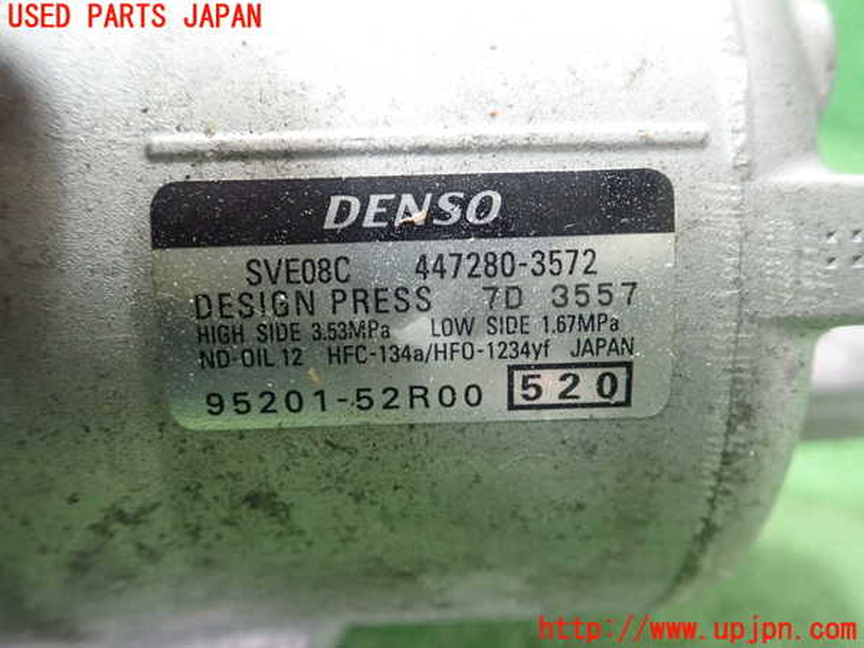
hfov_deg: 60.0
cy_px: 324
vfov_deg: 46.8
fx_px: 749
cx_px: 432
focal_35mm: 30
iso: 800
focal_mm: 5.5
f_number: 2.3
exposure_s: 1/80
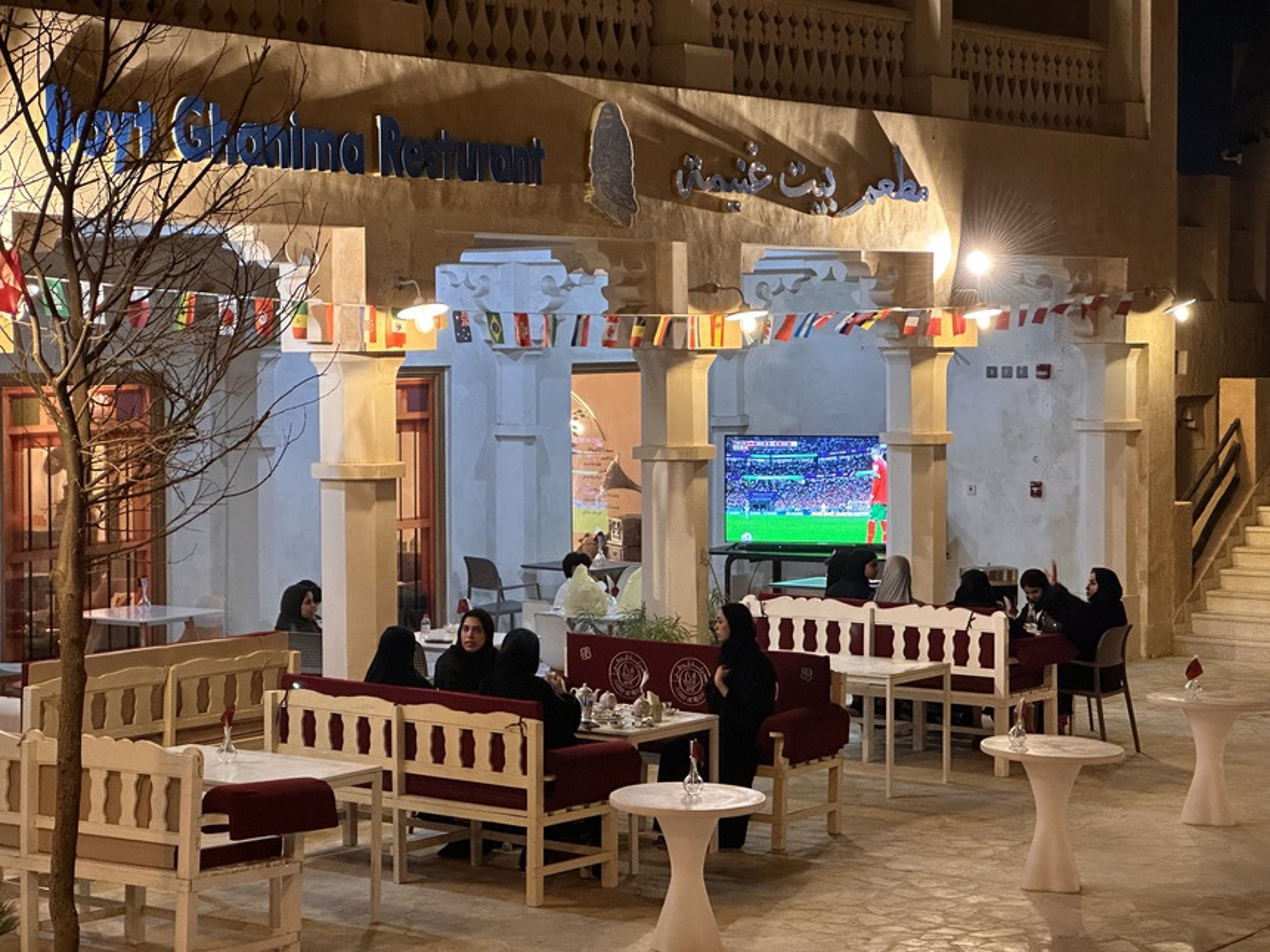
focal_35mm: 77
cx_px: 635
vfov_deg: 19.1
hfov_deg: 25.3
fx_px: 2825
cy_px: 476
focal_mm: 9
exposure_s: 1/34
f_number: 2.8
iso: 500
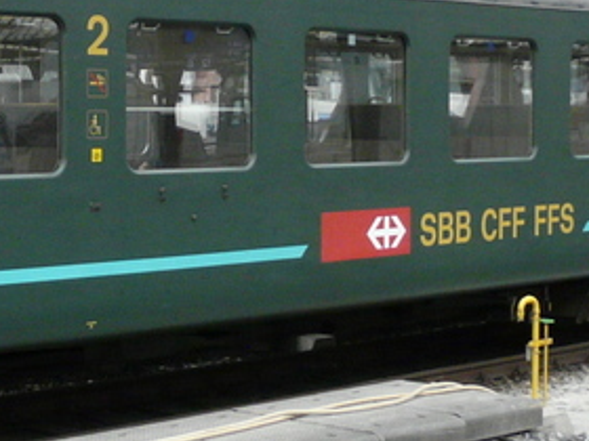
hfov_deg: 19.4
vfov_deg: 14.8
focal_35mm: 100
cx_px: 116
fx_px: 1702
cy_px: 170
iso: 200
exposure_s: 1/125
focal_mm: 4.6
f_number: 2.8
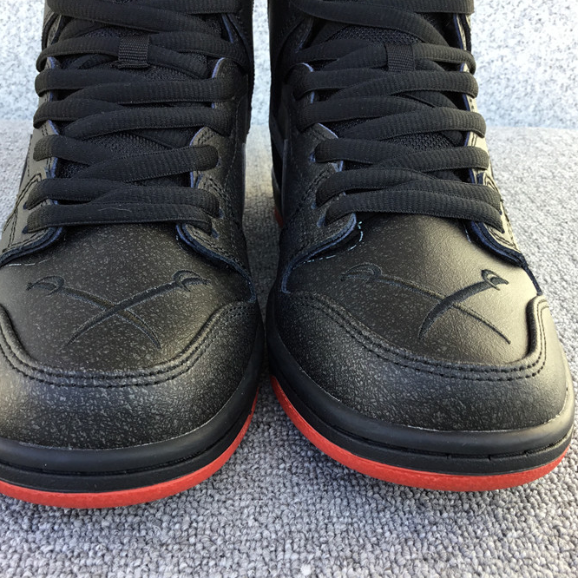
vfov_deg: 44.9
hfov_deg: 44.9
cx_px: 264
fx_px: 699
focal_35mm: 37
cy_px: 291
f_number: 2.4
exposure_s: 1/100
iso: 32
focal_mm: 3.3
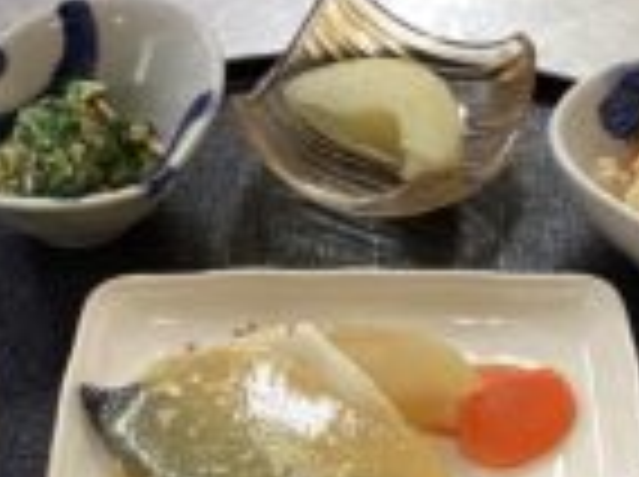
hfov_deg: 23.8
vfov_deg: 17.5
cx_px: 389
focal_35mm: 82
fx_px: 1511
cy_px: 475
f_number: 2.4
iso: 160
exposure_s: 1/60
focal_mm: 3.3
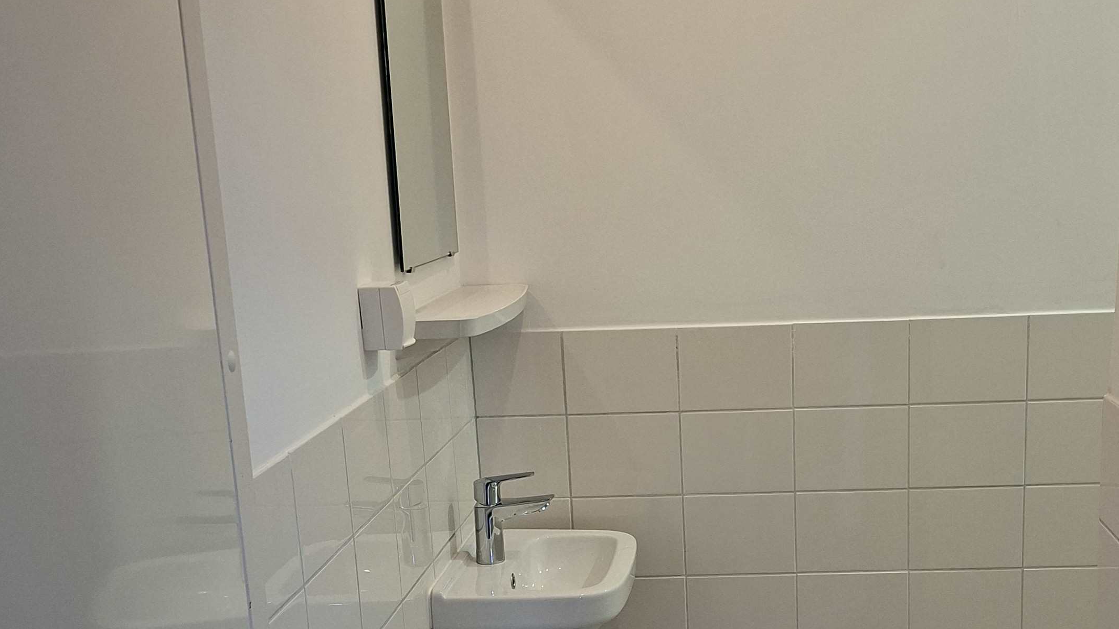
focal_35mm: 47
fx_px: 1395
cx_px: 710
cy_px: 497
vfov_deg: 25.0
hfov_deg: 43.3
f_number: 1.8
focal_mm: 5.54
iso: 250
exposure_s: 1/100
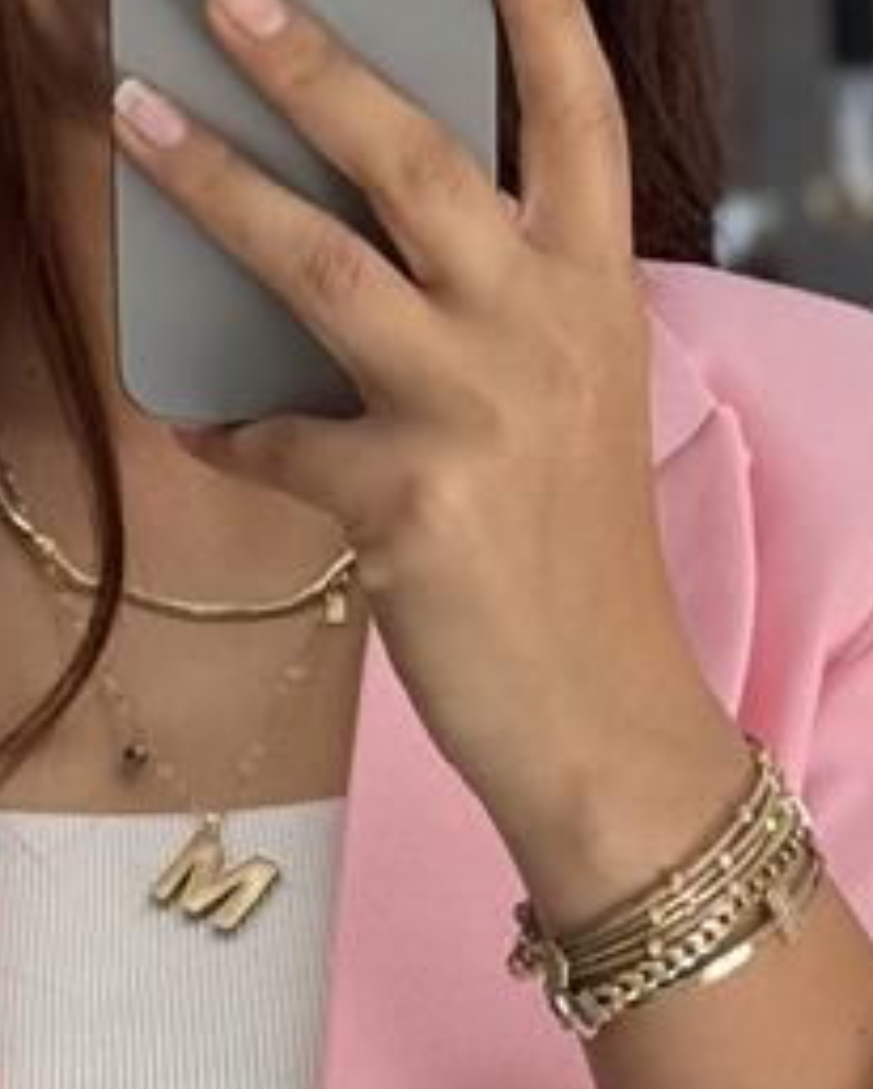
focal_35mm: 243
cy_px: 1451
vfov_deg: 7.8
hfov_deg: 6.4
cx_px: 309
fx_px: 7839
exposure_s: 1/172
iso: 64
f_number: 1.78
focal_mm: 6.76
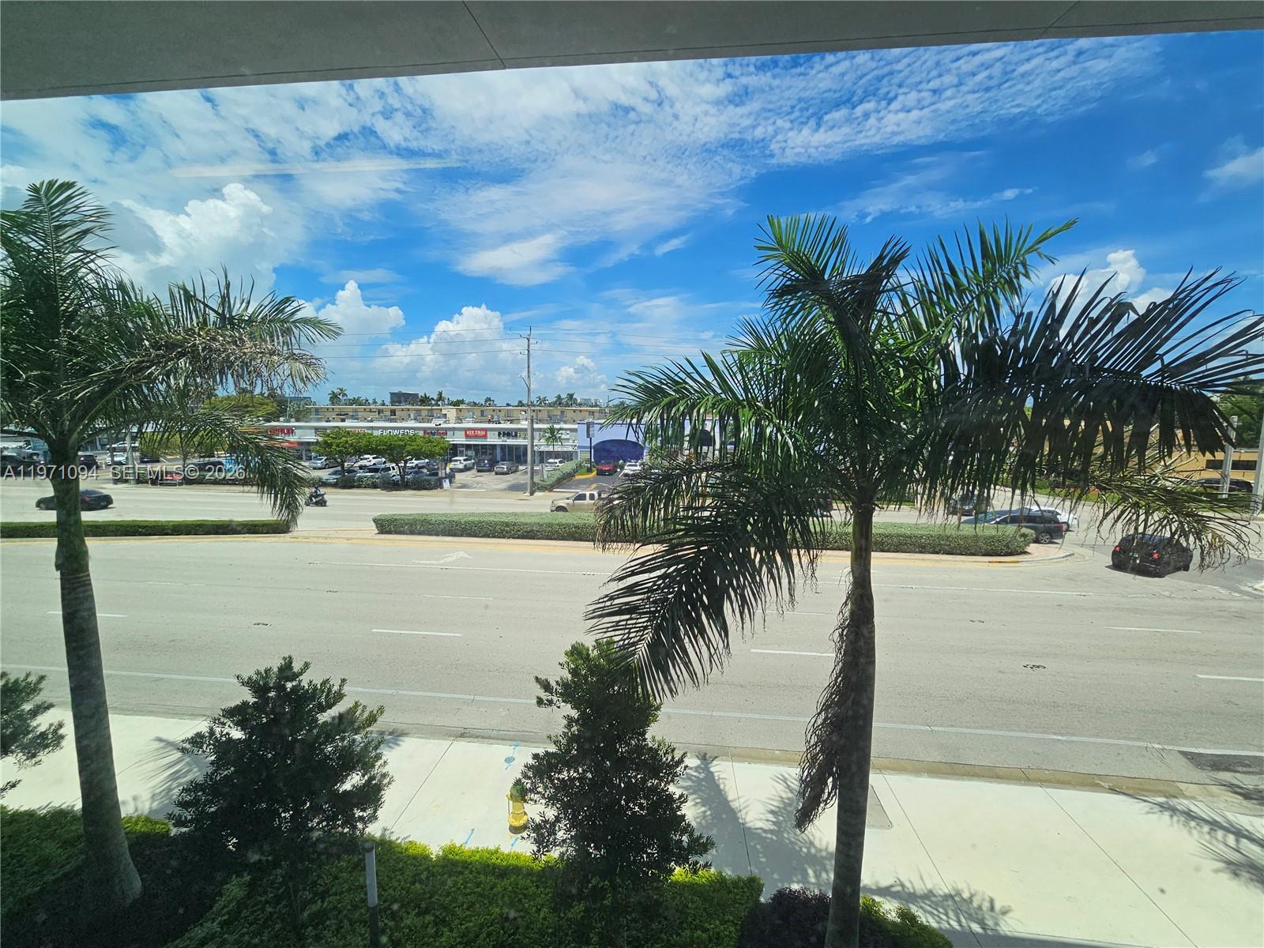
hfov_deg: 106.2
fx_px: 475
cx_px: 632
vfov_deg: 89.9
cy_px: 474
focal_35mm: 13
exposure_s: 1/2953
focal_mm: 2.2
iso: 50
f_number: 2.2
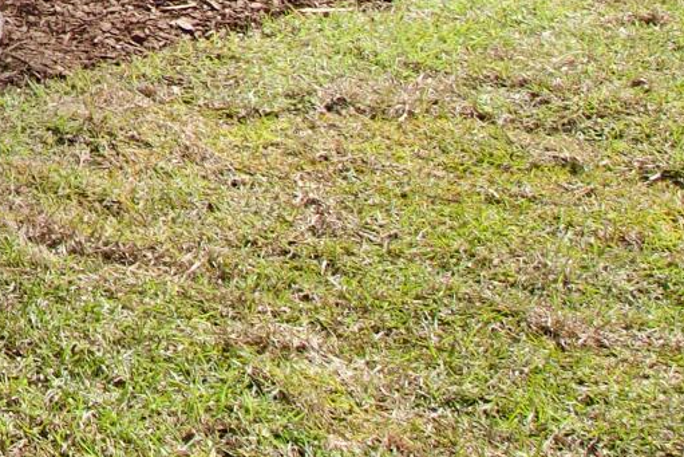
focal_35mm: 88
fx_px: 1672
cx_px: -621
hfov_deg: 17.6
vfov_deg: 12.3
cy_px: -643
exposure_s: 1/500
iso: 200
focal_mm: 10
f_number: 8
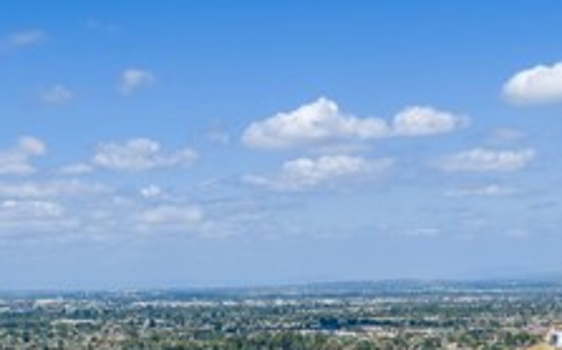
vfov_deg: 14.9
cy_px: 495
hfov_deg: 24.5
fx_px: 1255
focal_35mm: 82
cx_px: 55
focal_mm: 14.45
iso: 125
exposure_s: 1/4000
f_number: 2.8
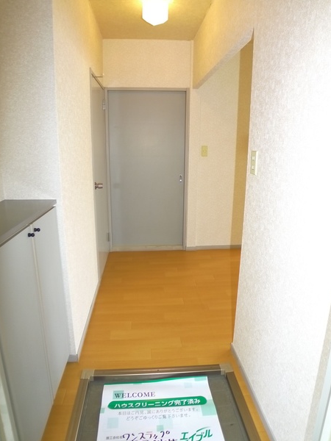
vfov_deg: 63.4
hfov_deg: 49.7
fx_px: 357
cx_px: 156
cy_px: 210
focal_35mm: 28
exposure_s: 1/20
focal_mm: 5.1
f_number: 2
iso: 400
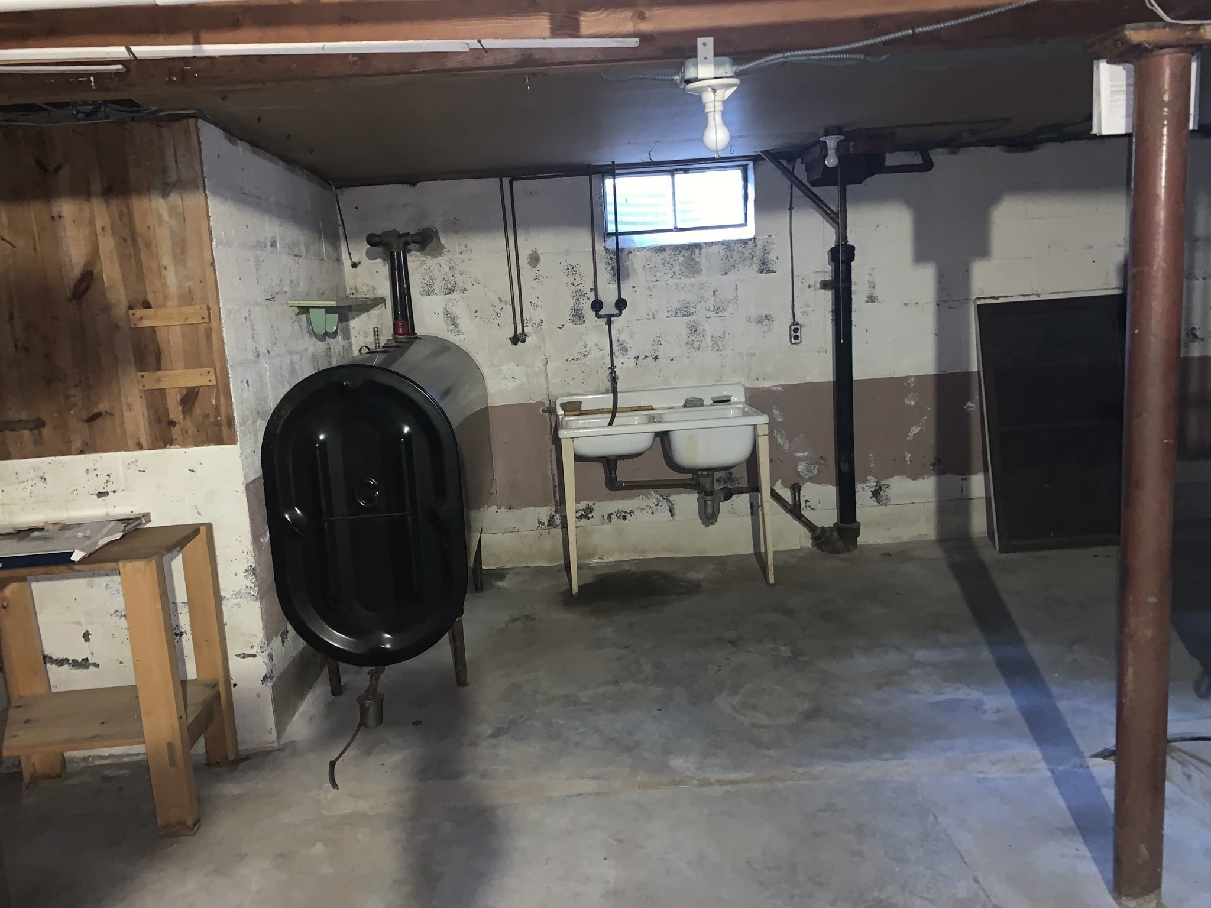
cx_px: 606
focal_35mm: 26
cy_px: 454
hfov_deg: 67.3
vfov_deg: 53.1
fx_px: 910
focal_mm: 4.25
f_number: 1.8
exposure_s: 1/5
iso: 200
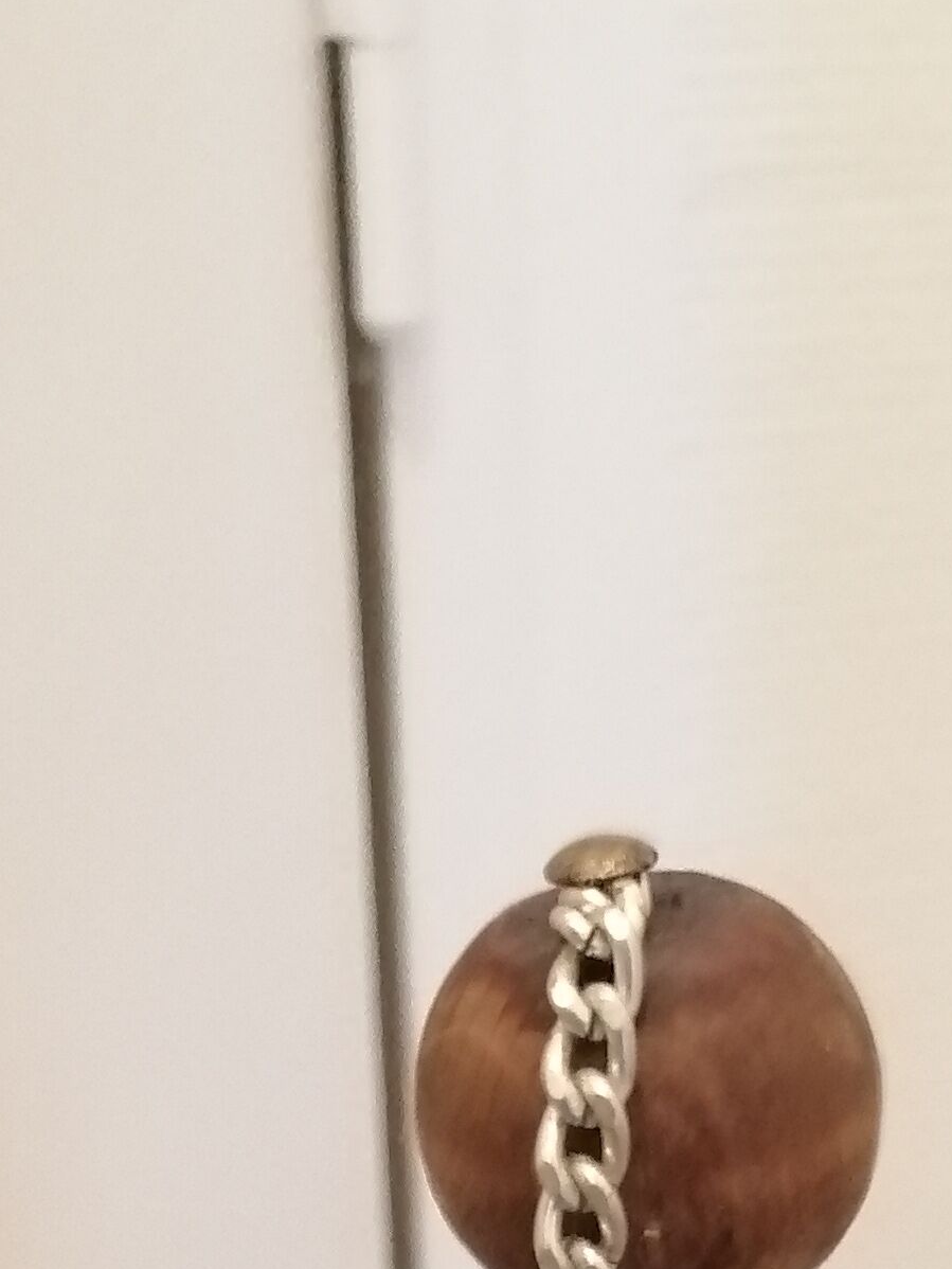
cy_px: 2129
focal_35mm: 100
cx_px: 830
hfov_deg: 14.7
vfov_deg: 16.9
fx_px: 3666
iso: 500
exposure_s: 1/33.3
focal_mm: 3.96
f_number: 1.8
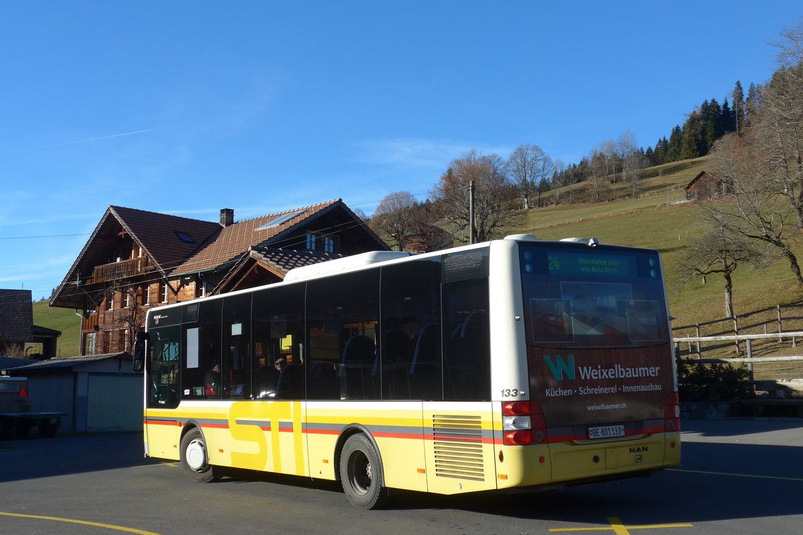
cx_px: 400
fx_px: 1026
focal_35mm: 46
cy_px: 260
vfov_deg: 29.2
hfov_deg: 42.7
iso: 80
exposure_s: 1/1300
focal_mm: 9
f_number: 2.8
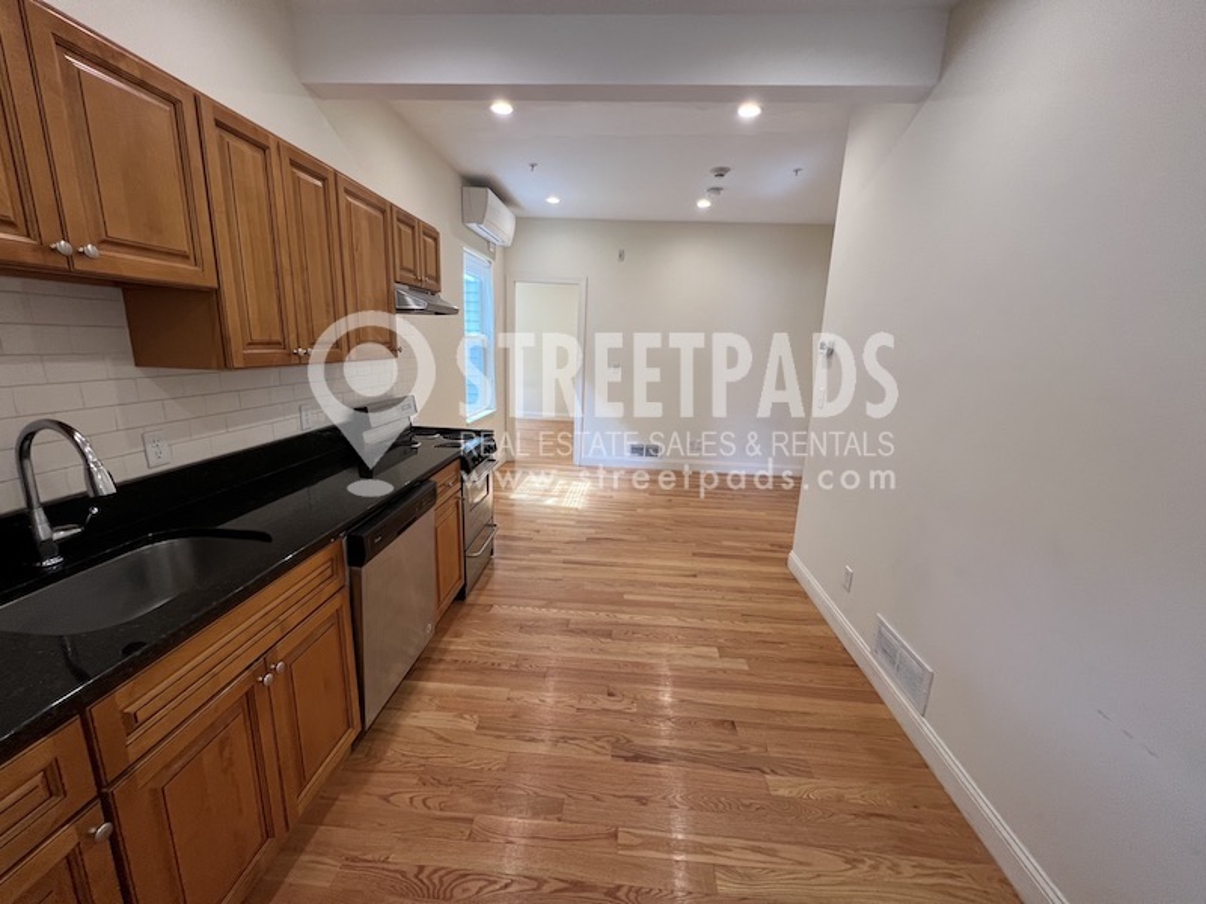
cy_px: 452
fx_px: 453
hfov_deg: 106.2
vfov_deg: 89.9
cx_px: 603
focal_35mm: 13
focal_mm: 1.57
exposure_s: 1/120
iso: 160
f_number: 1.8
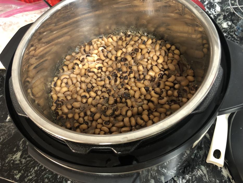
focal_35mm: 28
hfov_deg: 63.4
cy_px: 92
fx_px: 197
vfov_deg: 49.8
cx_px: 122
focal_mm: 3.99
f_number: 1.8
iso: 100
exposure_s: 1/7
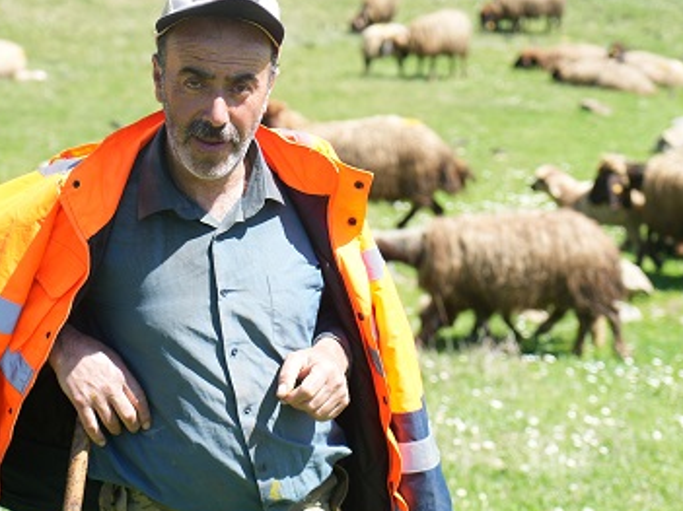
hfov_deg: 17.1
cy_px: 268
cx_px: 341
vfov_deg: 12.9
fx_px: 2268
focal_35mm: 115
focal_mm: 70
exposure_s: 1/320
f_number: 4
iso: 100
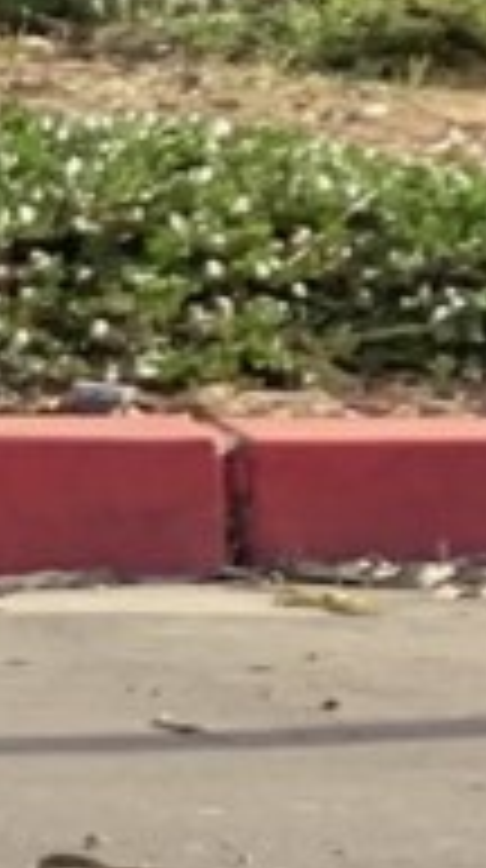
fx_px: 6923
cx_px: -4086
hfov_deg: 2.9
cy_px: 796
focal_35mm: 301
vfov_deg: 7.2
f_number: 1.8
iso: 25
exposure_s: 1/274
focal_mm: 4.25
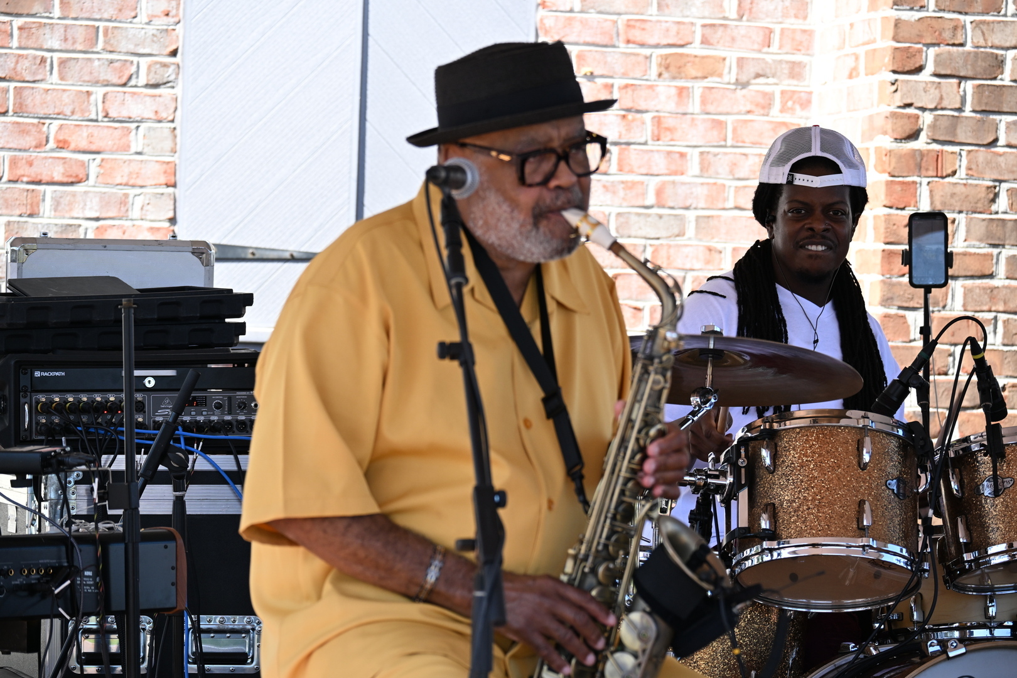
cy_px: 339
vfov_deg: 8.7
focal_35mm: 158
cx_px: 508
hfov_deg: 13.0
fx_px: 4449
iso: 200
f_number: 5
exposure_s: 1/250
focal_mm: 105
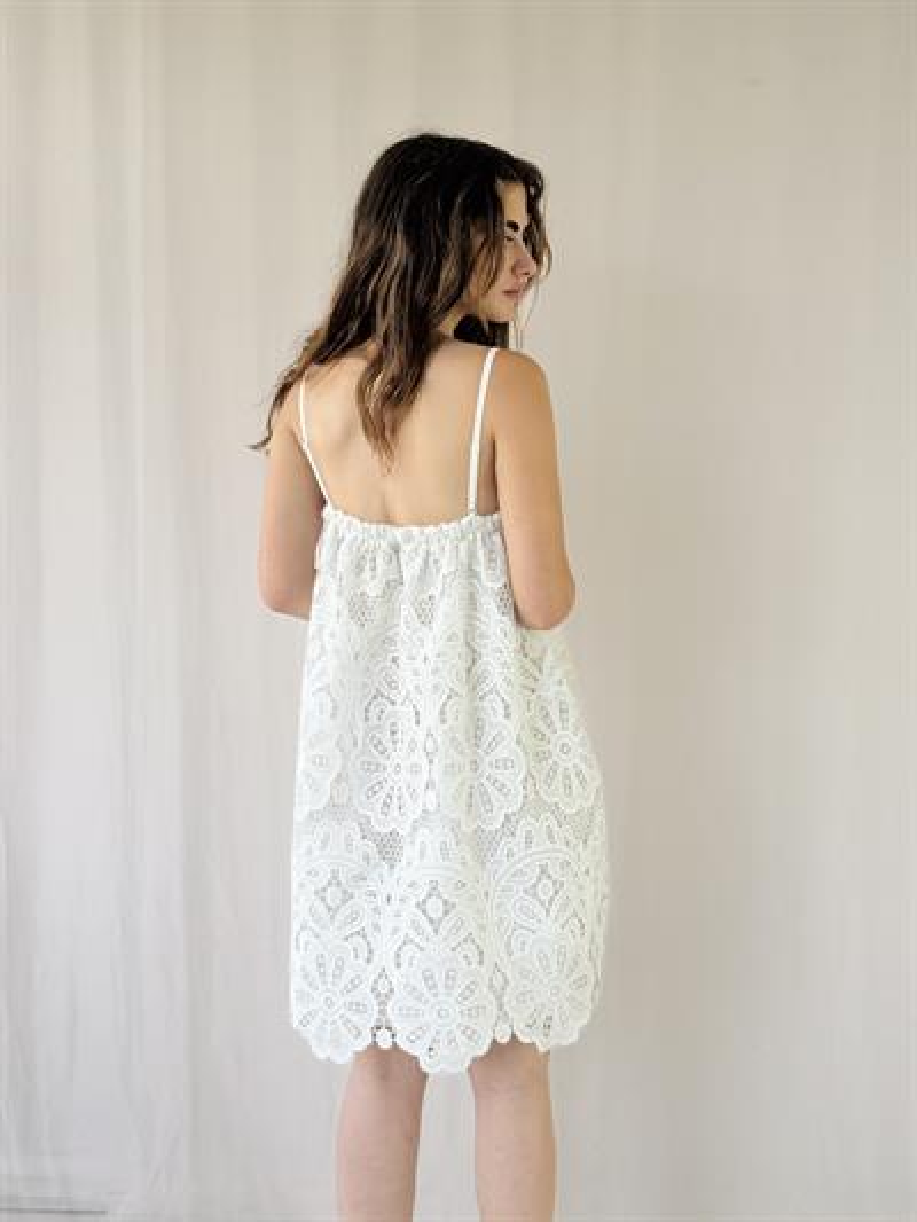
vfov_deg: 39.6
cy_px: 611
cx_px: 458
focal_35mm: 48
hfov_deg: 30.3
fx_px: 1695
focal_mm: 6.76
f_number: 1.78
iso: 64
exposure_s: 1/383
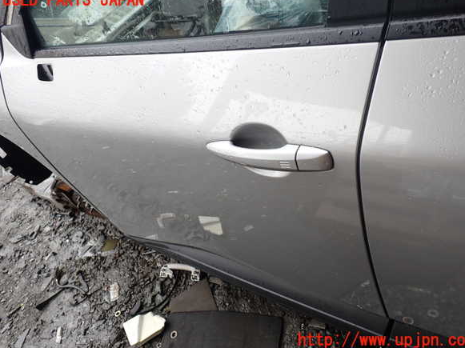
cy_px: 170
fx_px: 416
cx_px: 239
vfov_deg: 45.4
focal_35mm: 31
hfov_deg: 58.4
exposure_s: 1/60
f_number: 3.2
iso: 100
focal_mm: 5.4
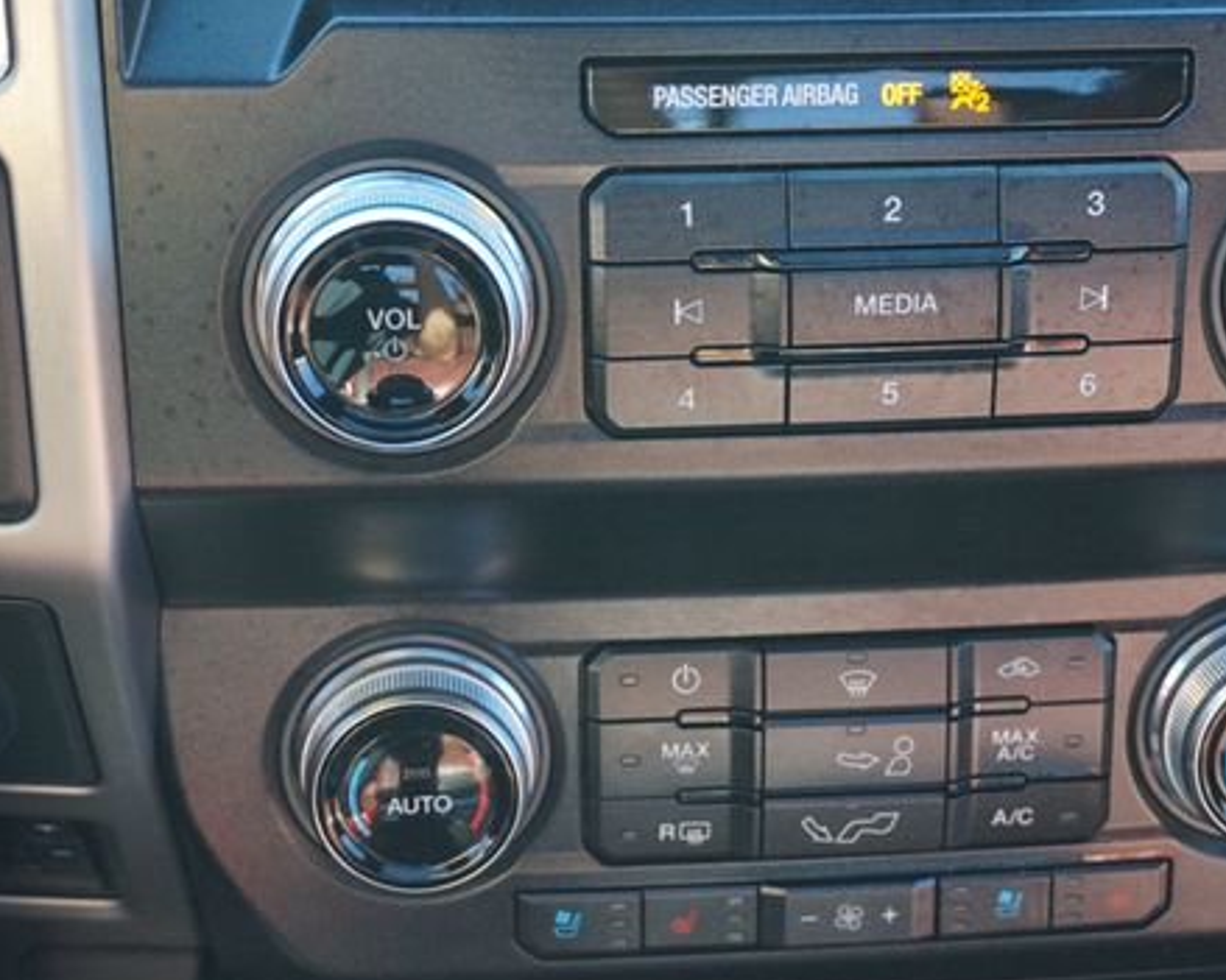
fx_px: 2455
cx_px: 734
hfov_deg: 28.0
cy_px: 500
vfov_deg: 22.6
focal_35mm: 68
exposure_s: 1/60
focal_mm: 33
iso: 1000
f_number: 5
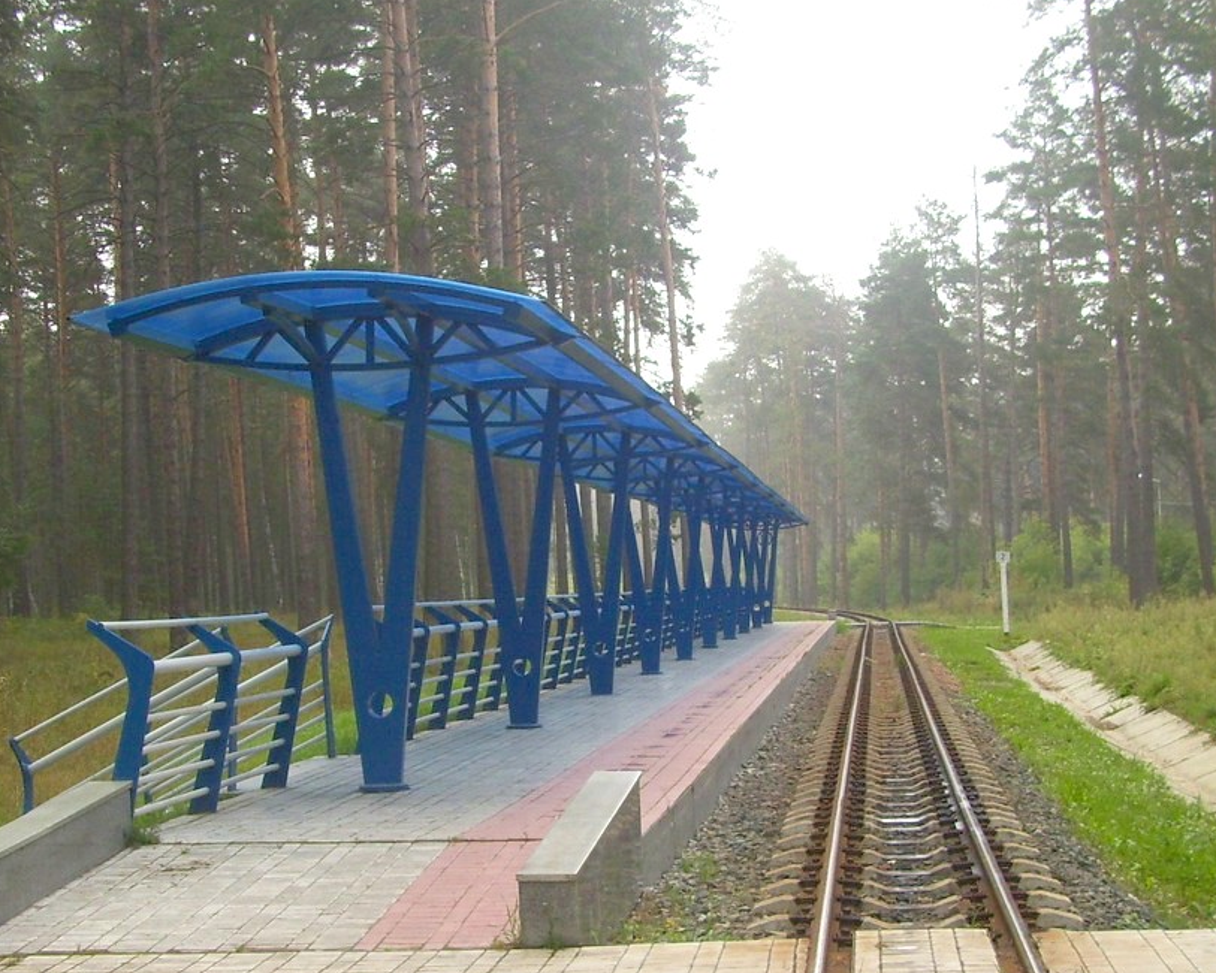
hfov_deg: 30.8
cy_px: 631
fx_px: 2196
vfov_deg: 24.9
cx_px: 773
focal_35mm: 61
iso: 80
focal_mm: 5.7
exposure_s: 1/200
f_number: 2.9
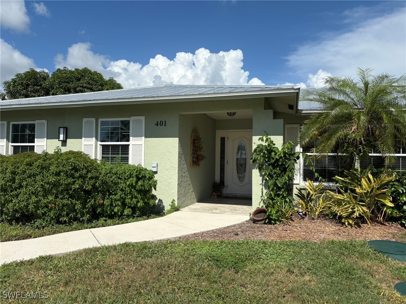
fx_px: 305
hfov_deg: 67.3
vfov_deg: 53.1
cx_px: 203
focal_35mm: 26
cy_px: 152
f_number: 1.6
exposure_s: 1/5348
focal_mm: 5.96
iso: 50
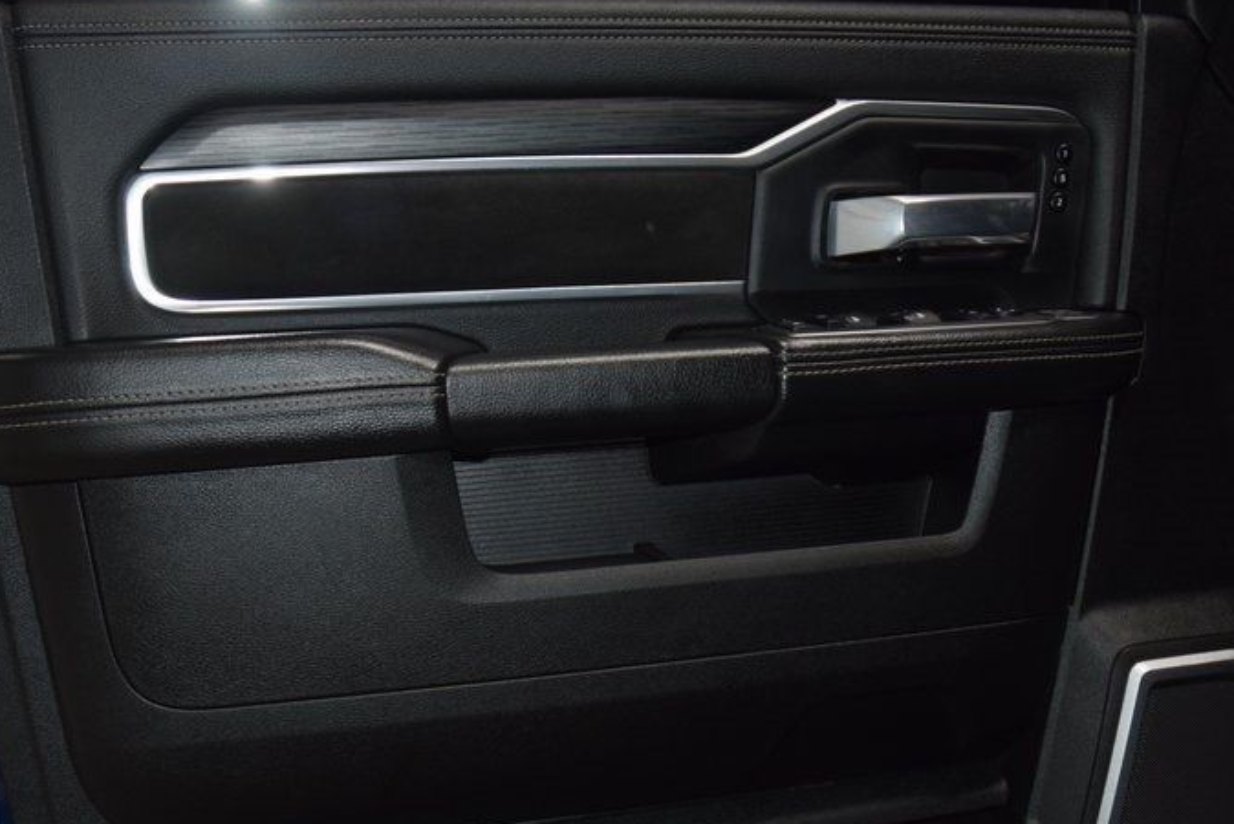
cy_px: 605
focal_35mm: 41
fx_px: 1406
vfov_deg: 32.1
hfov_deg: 47.4
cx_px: 575
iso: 900
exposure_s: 1/125
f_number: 3.5
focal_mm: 18
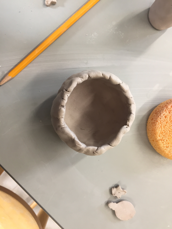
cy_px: 114
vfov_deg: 61.7
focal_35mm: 29
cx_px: 86
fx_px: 192
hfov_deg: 48.2
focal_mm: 4.15
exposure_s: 1/30
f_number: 2.2
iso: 64
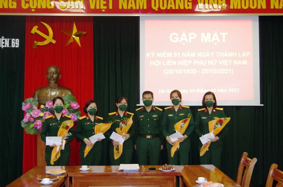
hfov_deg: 42.8
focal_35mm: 46
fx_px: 361
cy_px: 88
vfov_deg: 29.1
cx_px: 150
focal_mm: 28
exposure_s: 1/125
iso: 1600
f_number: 4
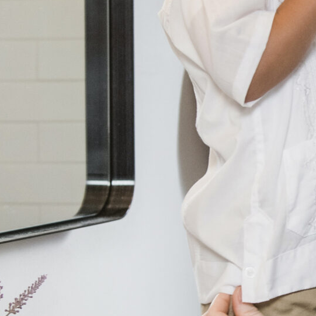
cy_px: 192
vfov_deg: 9.5
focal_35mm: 185
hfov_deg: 9.4
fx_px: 1911
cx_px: 304
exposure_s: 1/125
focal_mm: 46
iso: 500
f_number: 4
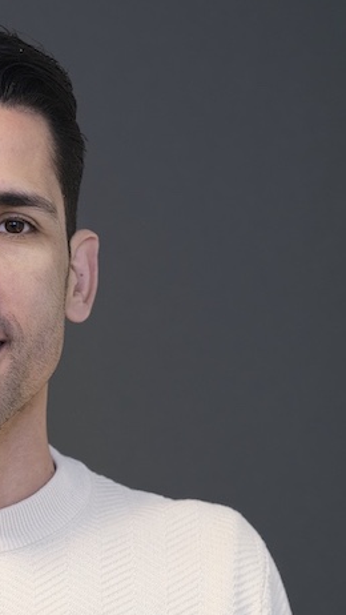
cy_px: 510
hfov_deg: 7.9
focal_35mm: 153
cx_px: -36
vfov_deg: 14.0
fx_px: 2495
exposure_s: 1/125
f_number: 2.2
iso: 640
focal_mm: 50
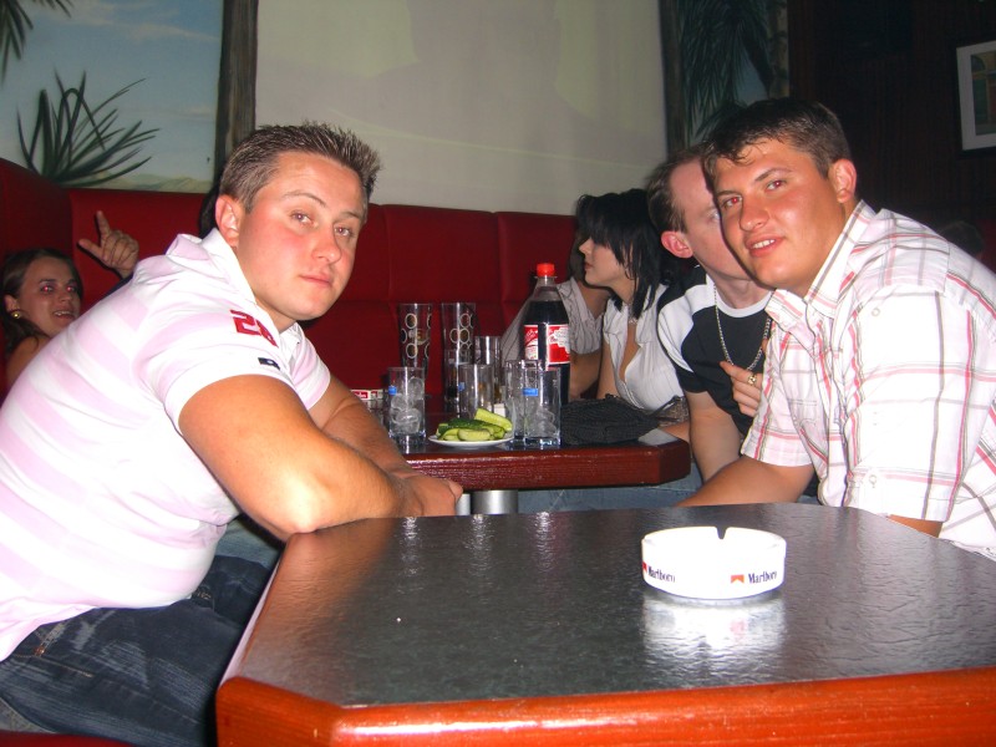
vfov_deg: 37.7
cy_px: 374
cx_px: 498
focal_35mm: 38
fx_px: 1093
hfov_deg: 49.0
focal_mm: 7.9
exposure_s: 1/60
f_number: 2.8
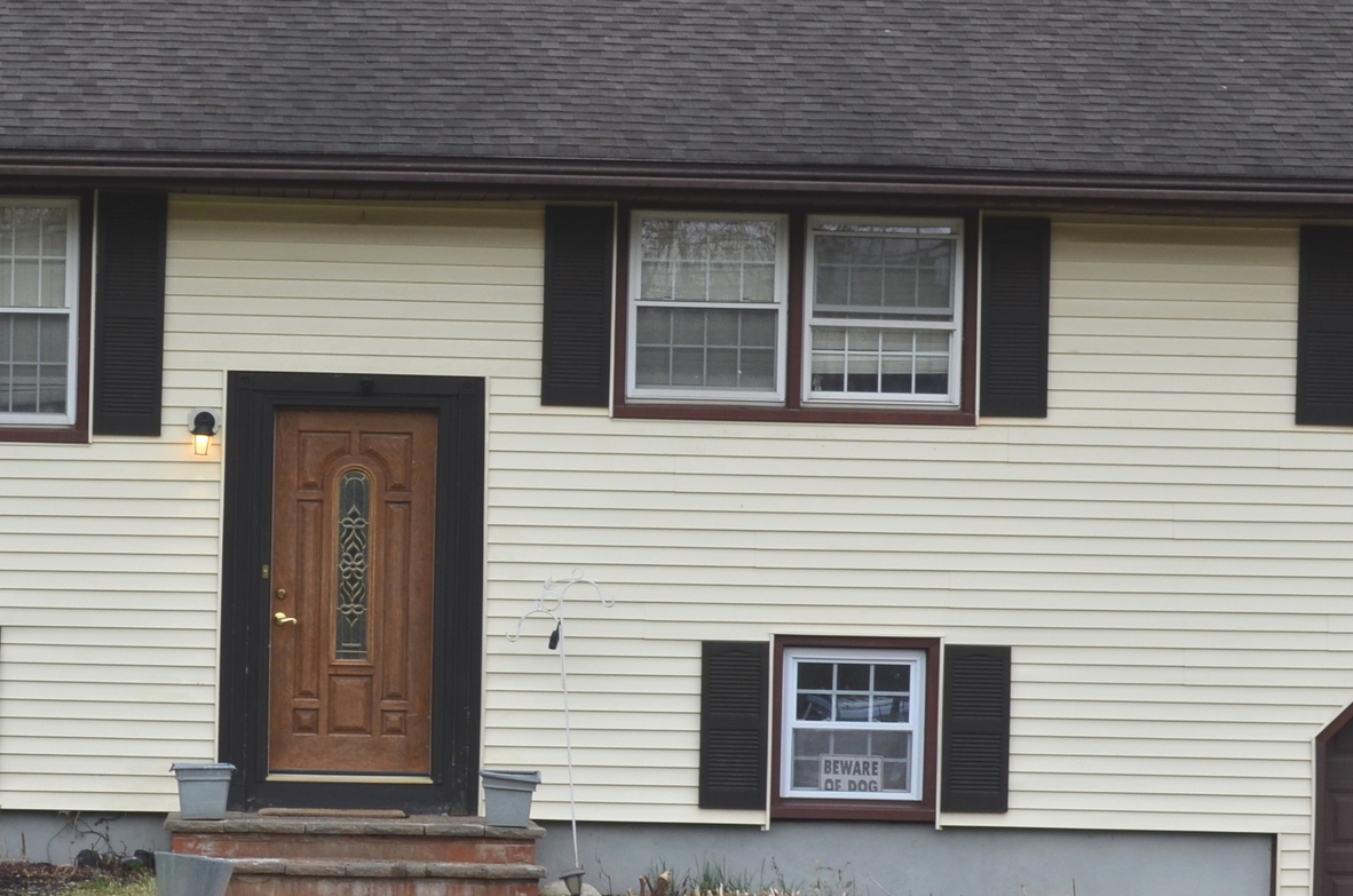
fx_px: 4388
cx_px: 361
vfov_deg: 11.6
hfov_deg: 17.4
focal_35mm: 117
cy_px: 681
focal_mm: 30
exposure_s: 1/200
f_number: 7.1
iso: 200
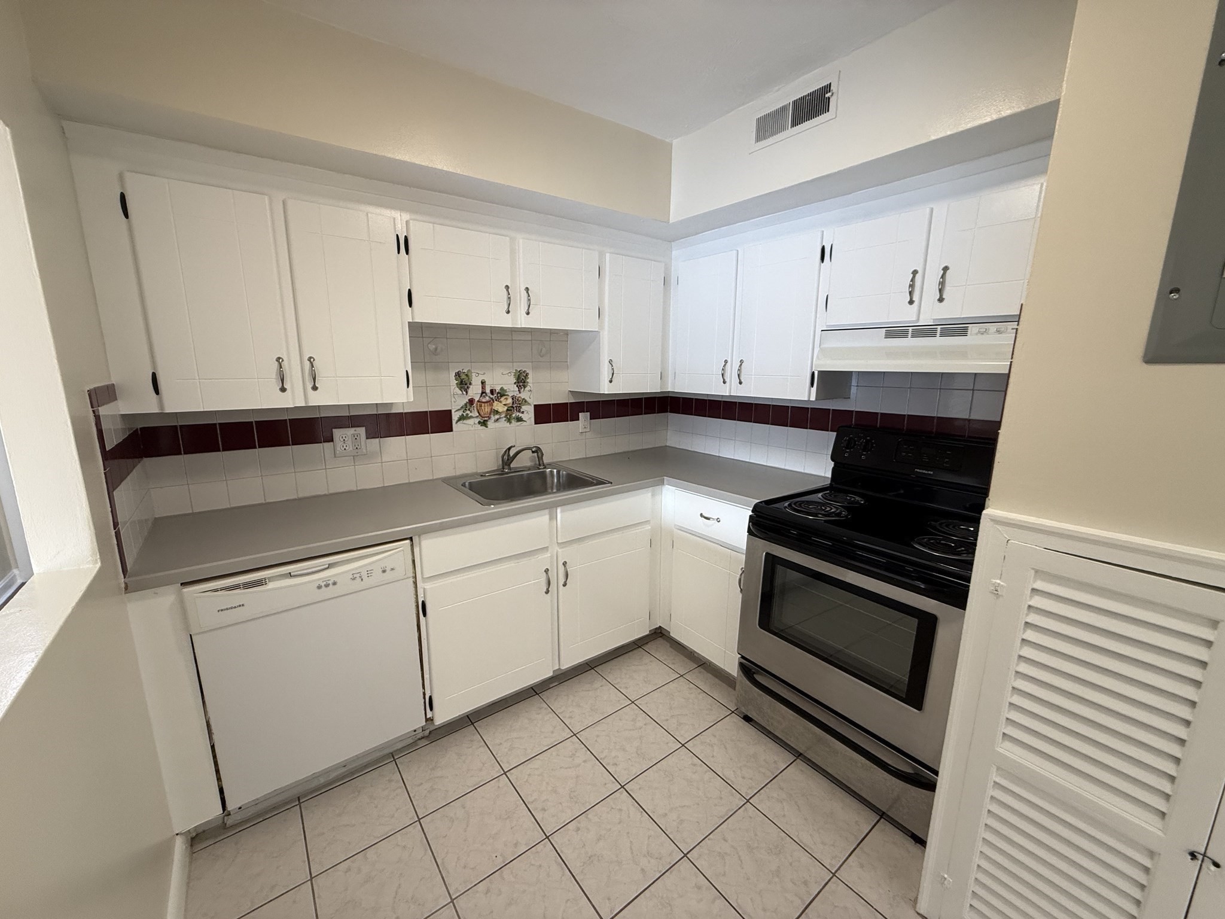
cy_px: 460
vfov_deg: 85.7
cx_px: 612
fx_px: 495
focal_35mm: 14
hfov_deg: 102.1
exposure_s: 1/120
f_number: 2.2
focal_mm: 2.22
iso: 160
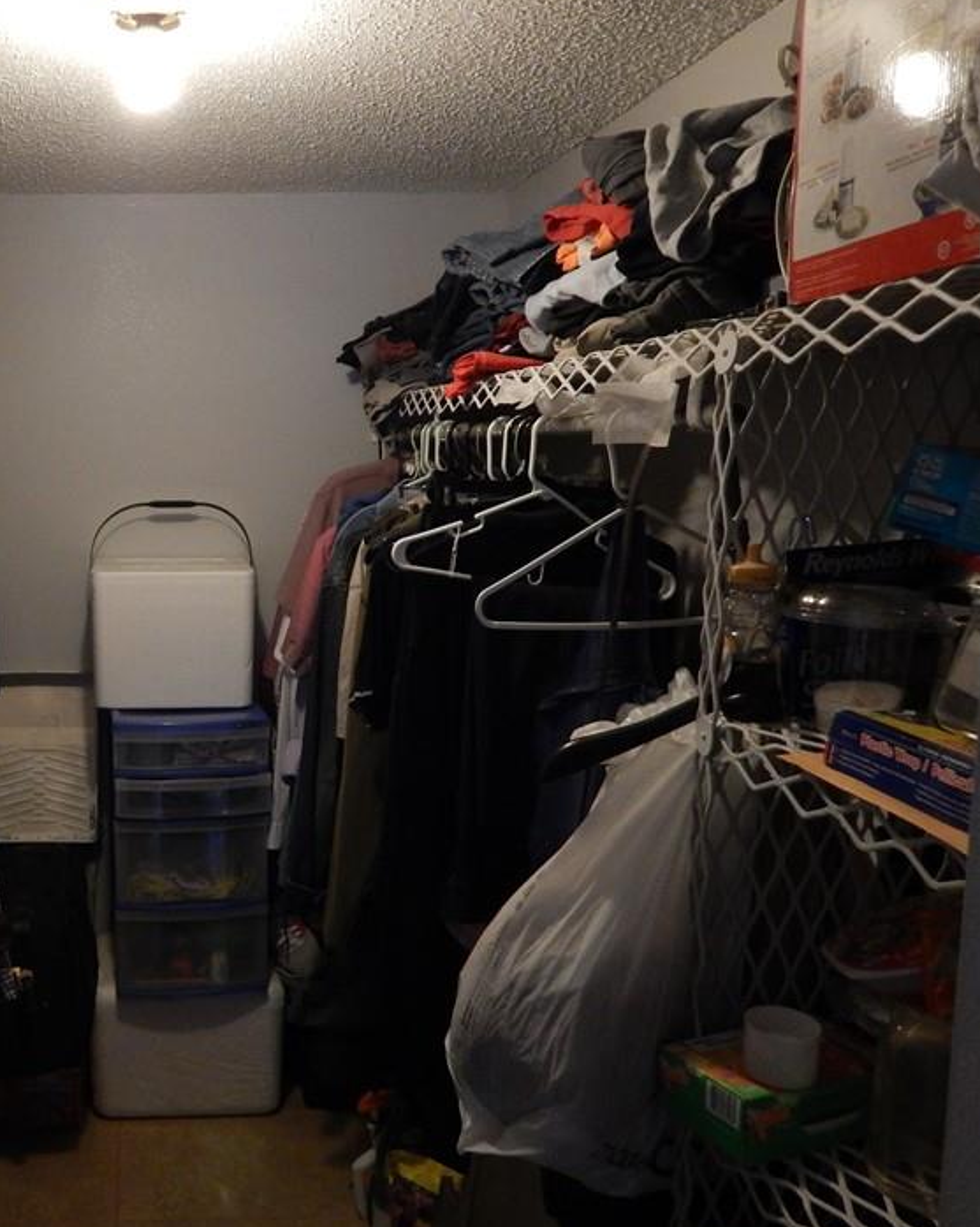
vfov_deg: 54.2
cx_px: 164
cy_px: 628
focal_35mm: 33
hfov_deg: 42.1
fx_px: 1197
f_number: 3
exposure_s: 1/20
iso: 400
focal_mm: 4
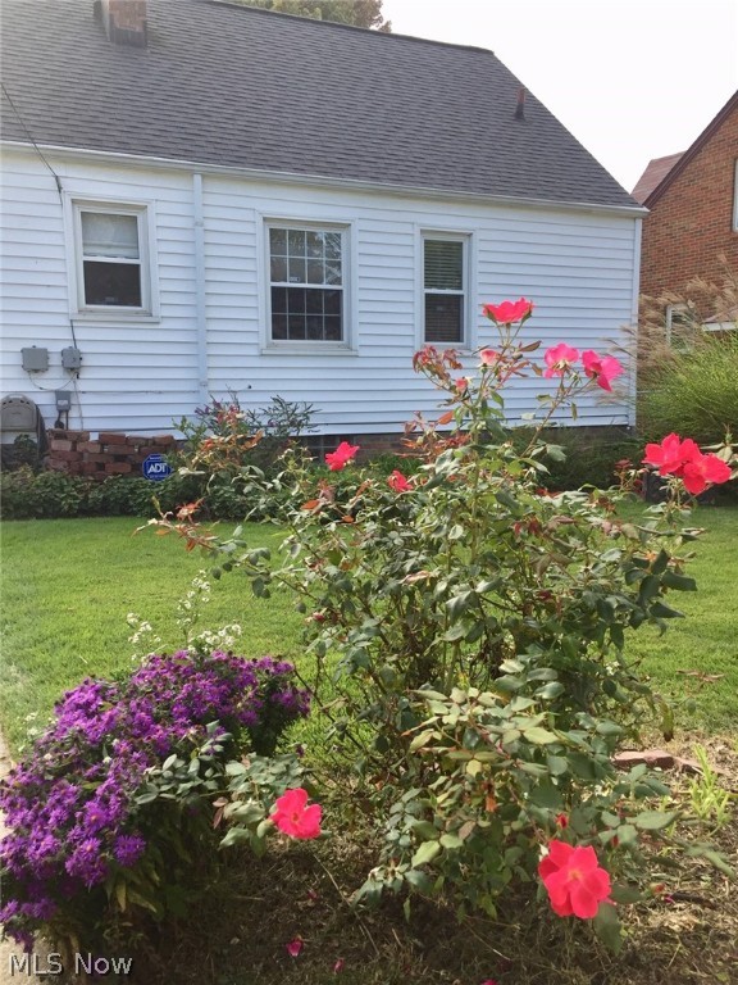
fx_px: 824
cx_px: 369
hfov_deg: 48.2
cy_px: 492
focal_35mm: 29
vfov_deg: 61.7
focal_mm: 4.15
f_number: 2.2
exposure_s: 1/460
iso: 32
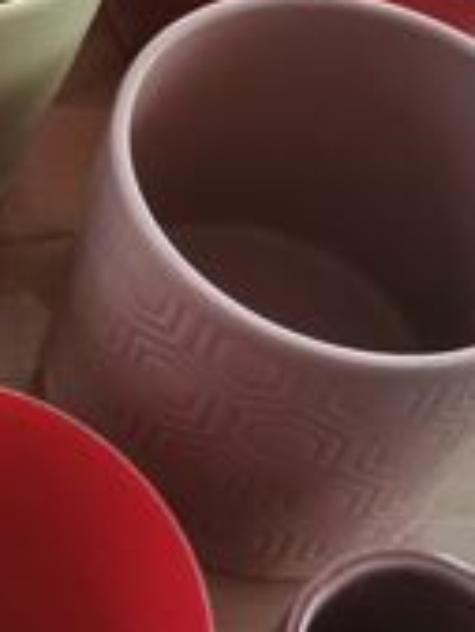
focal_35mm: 102
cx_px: -284
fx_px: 1864
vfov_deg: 18.9
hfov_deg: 13.5
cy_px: 71
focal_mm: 5.58
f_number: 1.8
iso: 1000
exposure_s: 1/23
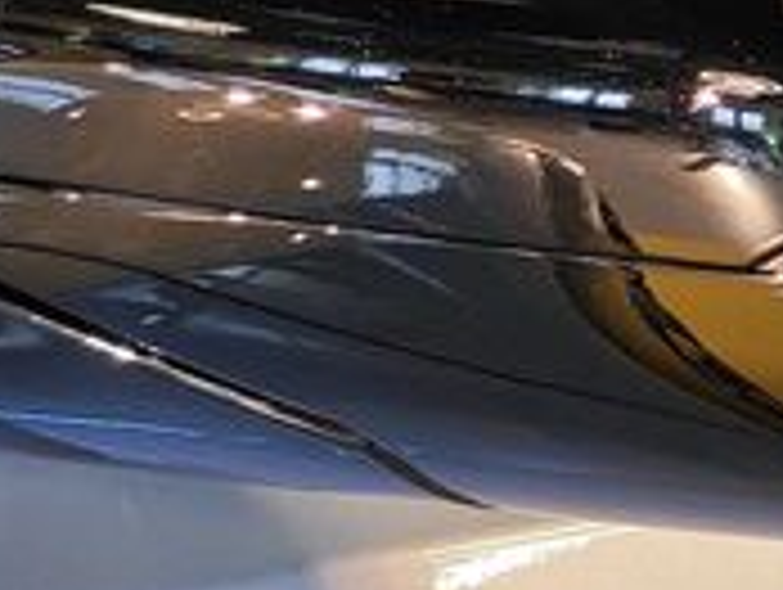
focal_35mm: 368
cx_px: 603
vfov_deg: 4.0
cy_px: -34
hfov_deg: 5.4
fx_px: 8336
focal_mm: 12.28
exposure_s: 1/50
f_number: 1.8
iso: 640
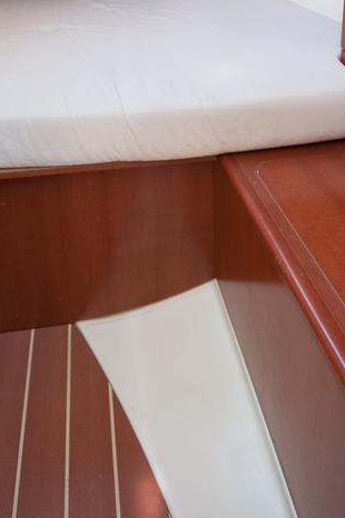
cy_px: 44
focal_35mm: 35
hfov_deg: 37.7
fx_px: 504
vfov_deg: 48.3
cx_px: 147
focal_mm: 17
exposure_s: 1/13
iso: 1250
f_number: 7.1
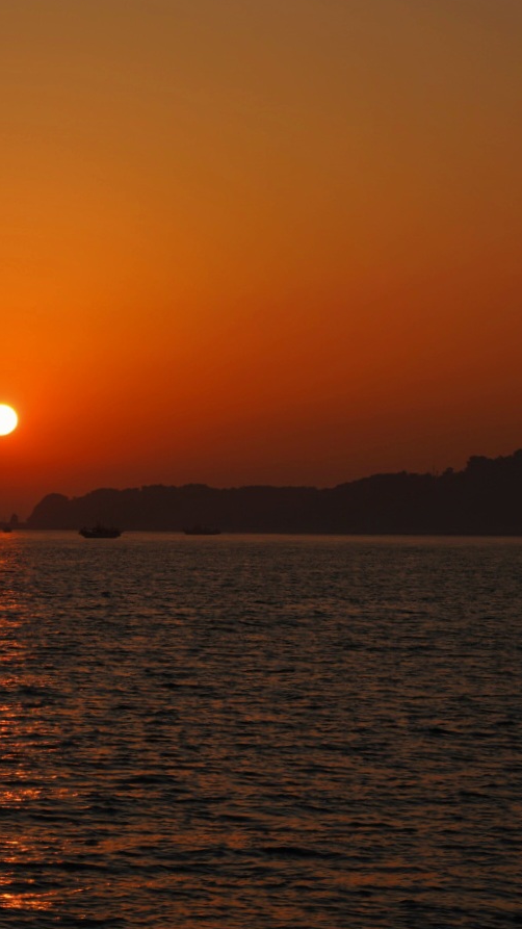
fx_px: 3373
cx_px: -26
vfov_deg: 15.7
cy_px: 475
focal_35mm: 137
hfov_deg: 8.8
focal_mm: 75
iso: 100
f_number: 11
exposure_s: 1/323
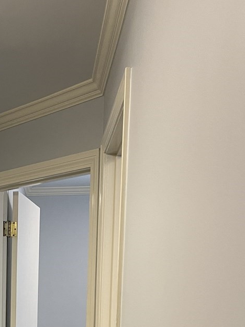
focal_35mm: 64
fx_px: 604
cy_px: 351
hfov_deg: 21.4
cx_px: -47
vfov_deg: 27.9
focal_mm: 5.1
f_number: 1.6
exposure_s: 1/60
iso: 125
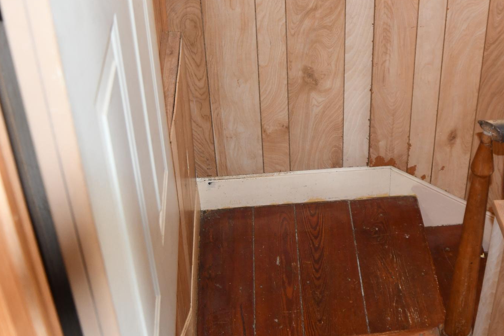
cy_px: 125
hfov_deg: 35.5
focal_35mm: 55
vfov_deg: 24.5
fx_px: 770
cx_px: 377
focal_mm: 24
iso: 1250
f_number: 3.5
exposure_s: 1/60
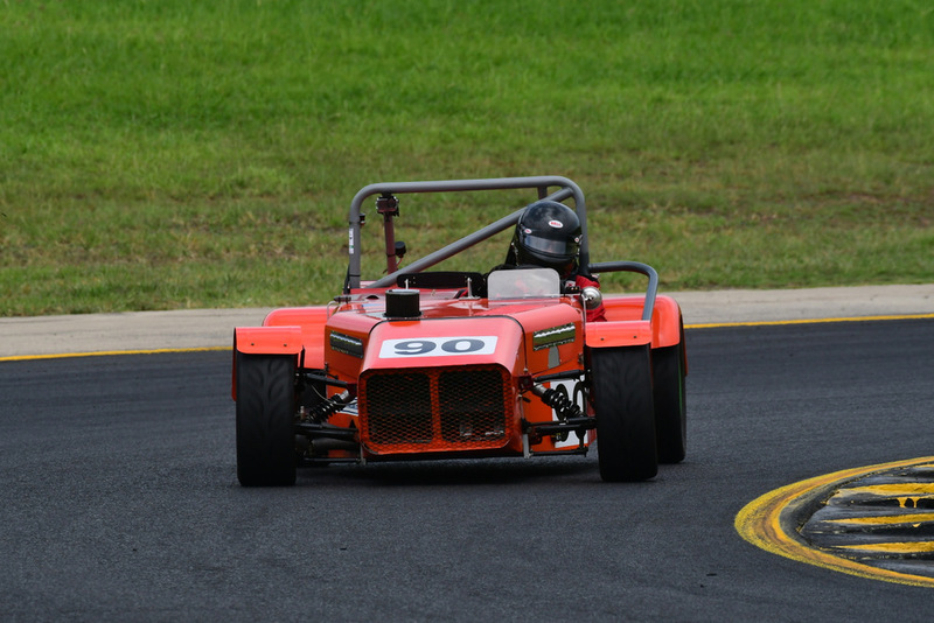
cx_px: 467
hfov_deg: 3.4
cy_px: 312
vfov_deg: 2.2
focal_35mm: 615
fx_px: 15961
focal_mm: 410
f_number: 11
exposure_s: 1/640
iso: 400
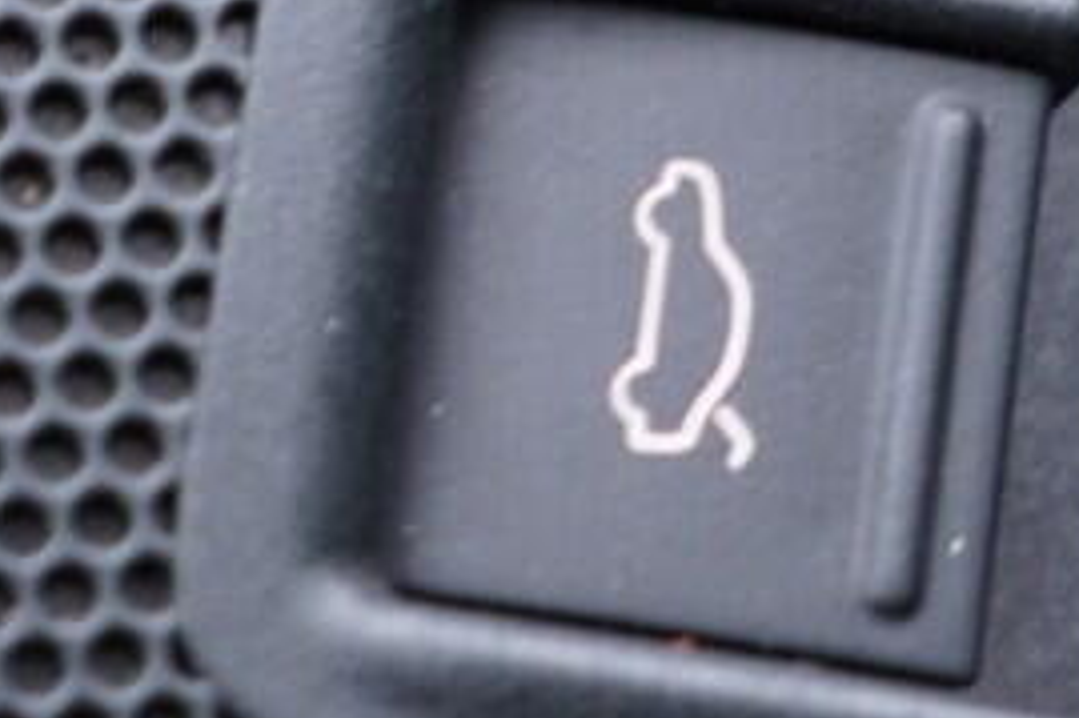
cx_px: 361
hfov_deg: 10.7
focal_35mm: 193
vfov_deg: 7.1
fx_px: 5781
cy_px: -84
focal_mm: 24
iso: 400
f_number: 2.8
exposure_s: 1/40
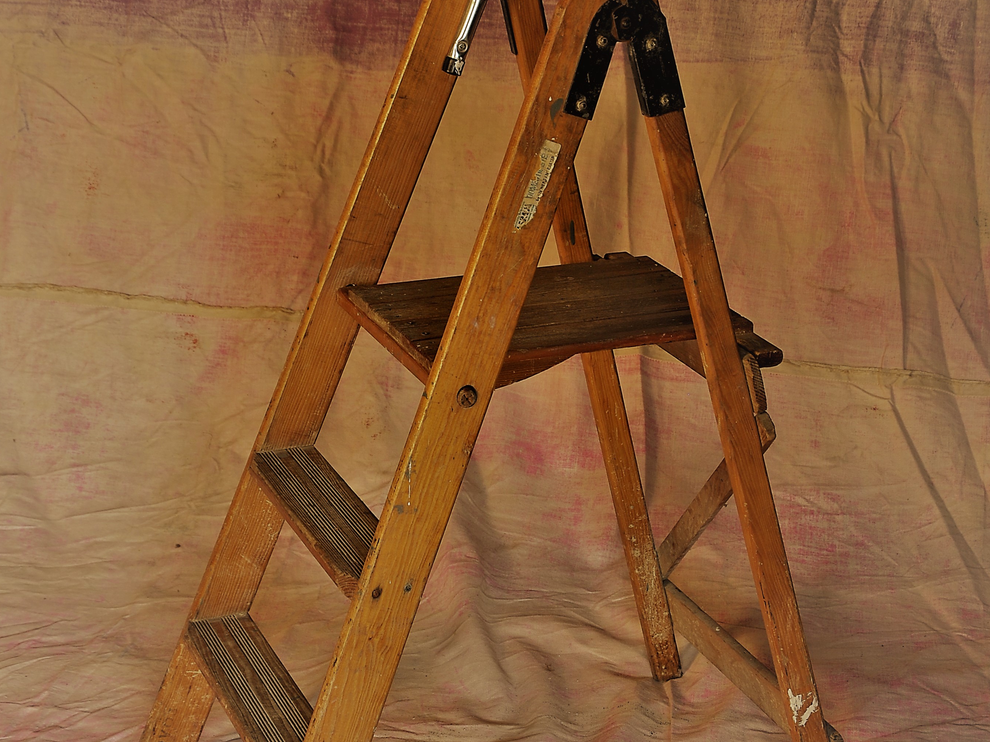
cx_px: 484
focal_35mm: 78
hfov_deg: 25.0
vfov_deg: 18.9
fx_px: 2230
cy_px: 365
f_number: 5.6
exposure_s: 1/8
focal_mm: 34
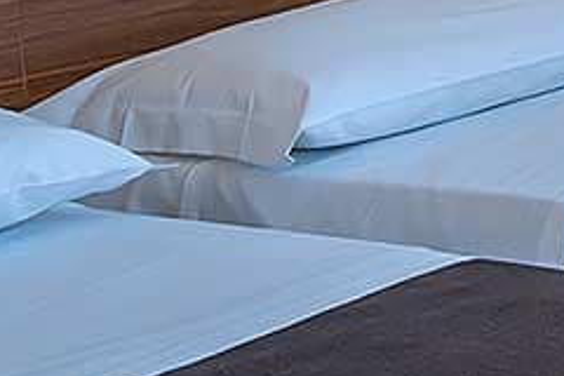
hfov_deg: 11.8
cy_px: -397
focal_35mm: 135
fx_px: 2115
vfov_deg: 9.4
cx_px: 1429
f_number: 9
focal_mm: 18
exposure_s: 1/10
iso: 640
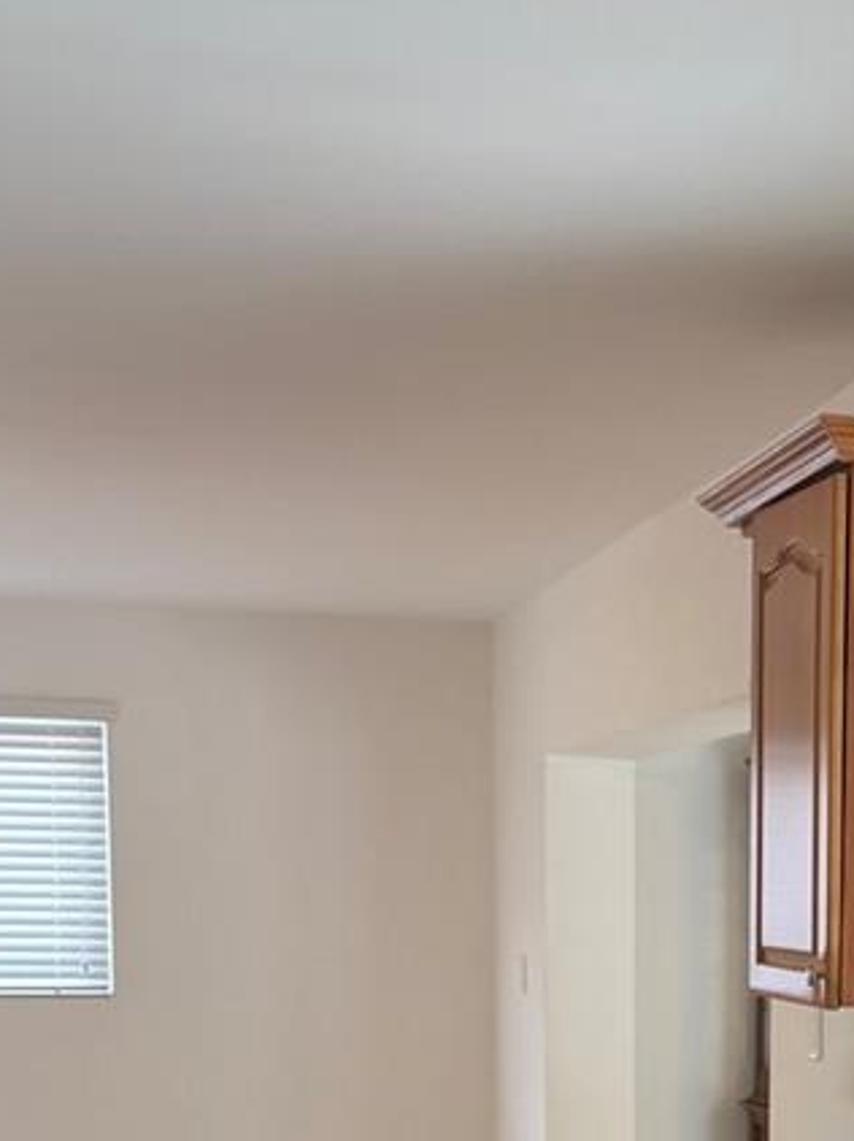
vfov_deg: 24.8
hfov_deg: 19.3
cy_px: 1206
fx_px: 2437
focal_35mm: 74
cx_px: 878
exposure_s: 1/60
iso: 80
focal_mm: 5.96
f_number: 1.6
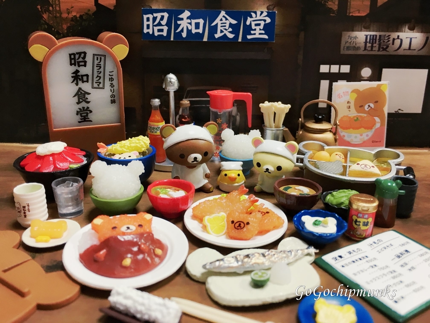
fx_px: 360
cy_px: 162
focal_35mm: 29
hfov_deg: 61.7
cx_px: 215
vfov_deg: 48.2
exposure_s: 1/33
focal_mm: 4.15
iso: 80
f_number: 2.2
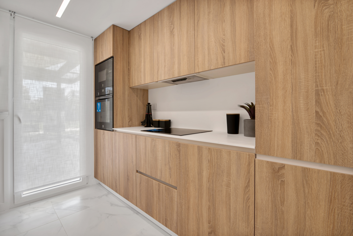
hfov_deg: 96.7
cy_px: 118
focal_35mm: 16
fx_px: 157
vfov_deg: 73.8
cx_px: 176
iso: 100
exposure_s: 1/25
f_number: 10
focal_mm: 16
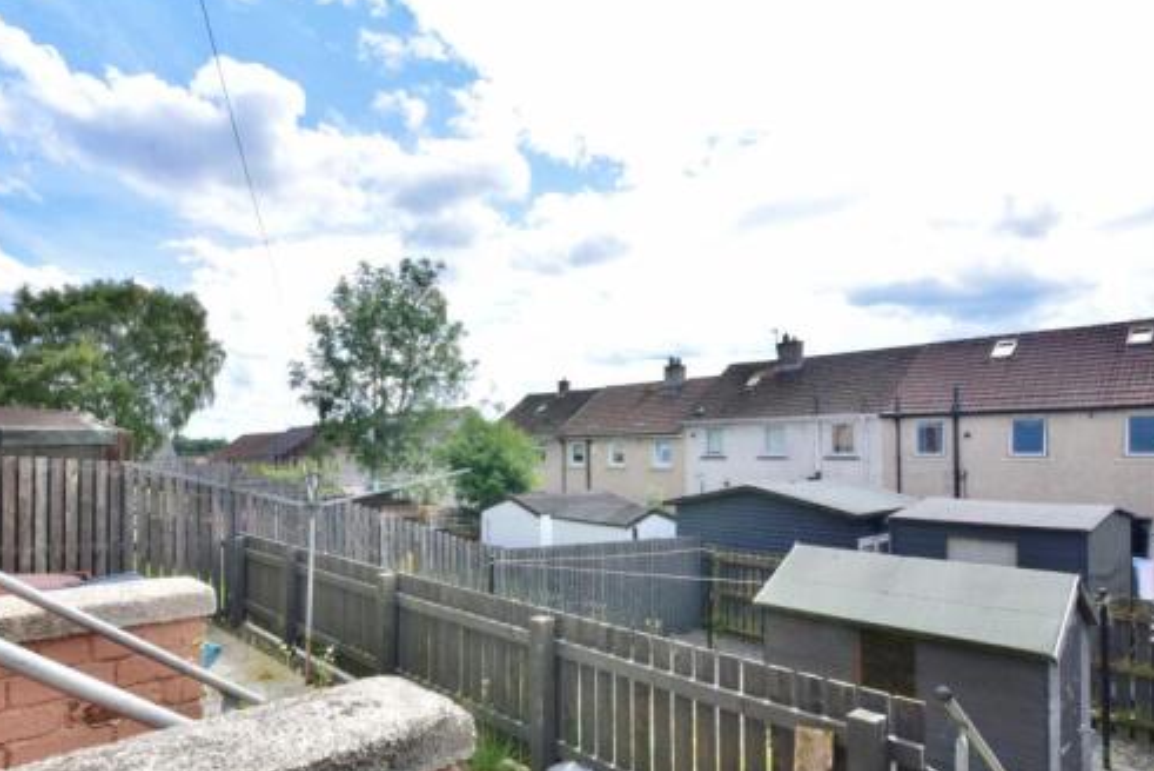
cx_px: 549
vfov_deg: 61.7
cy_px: 443
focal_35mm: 20
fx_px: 641
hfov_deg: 83.9
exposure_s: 1/200
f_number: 20
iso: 800
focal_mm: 10
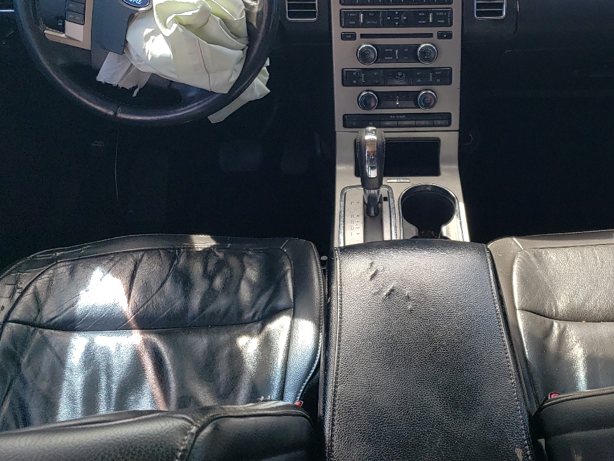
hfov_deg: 43.3
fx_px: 763
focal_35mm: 43
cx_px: 402
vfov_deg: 33.2
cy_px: 133
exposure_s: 1/222
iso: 50
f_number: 1.5
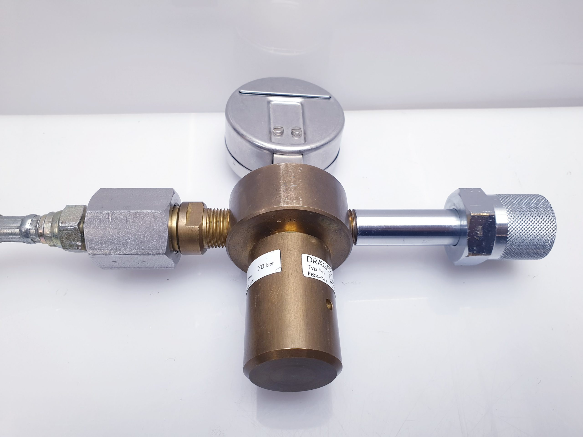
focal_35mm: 26
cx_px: 292
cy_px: 218
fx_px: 438
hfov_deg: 67.3
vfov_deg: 53.1
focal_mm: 4.3
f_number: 2.4
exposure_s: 1/50
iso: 64
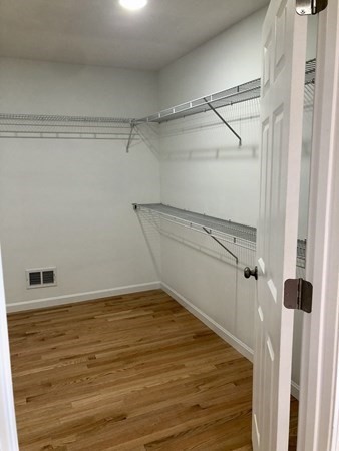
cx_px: 170
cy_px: 226
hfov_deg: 49.8
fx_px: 365
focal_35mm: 28
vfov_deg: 63.4
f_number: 1.8
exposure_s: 1/40
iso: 25
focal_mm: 3.99
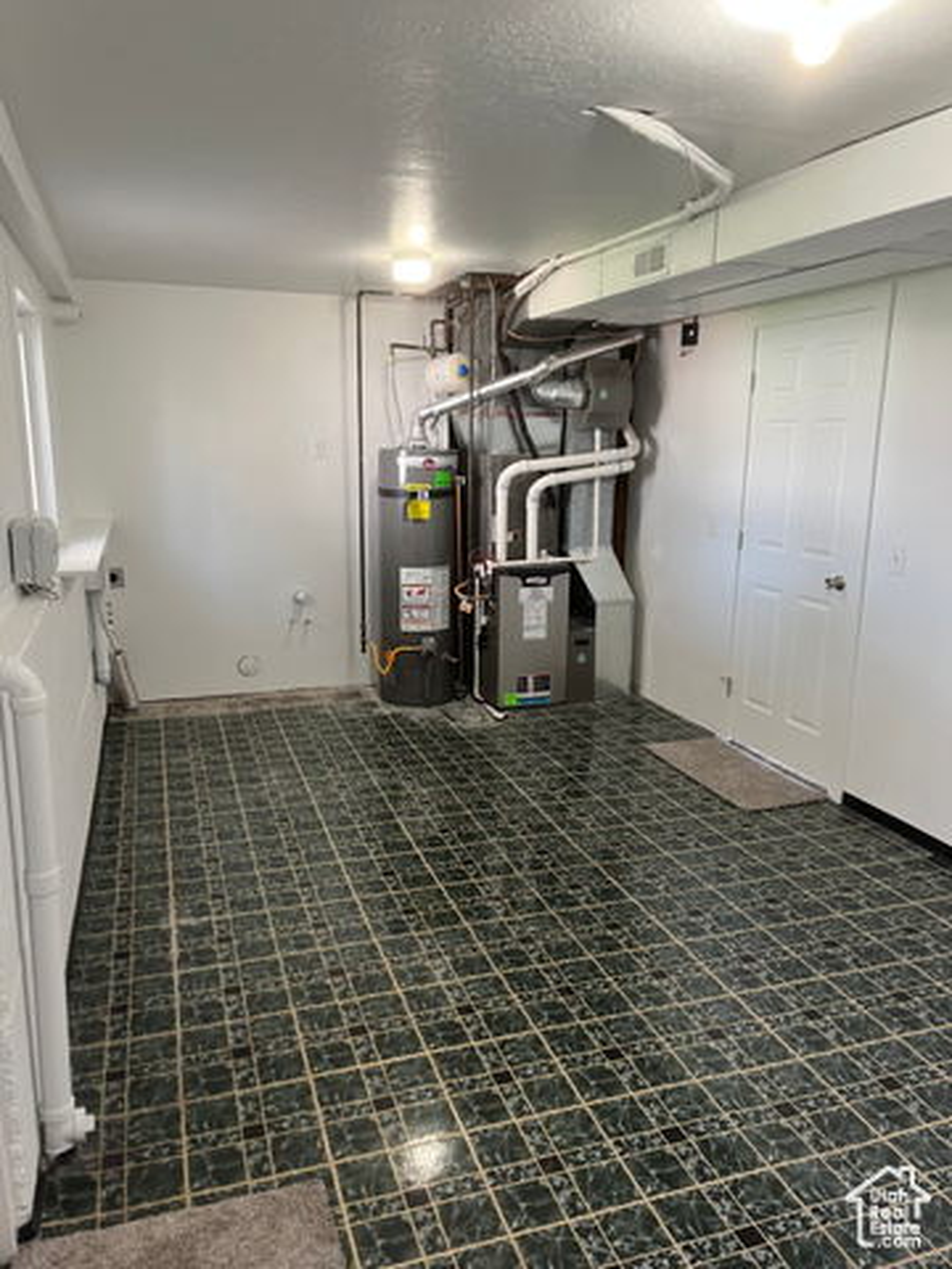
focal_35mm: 26
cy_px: 634
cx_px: 476
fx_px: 953
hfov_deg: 53.1
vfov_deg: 67.3
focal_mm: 5.1
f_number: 1.6
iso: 160
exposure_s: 1/60
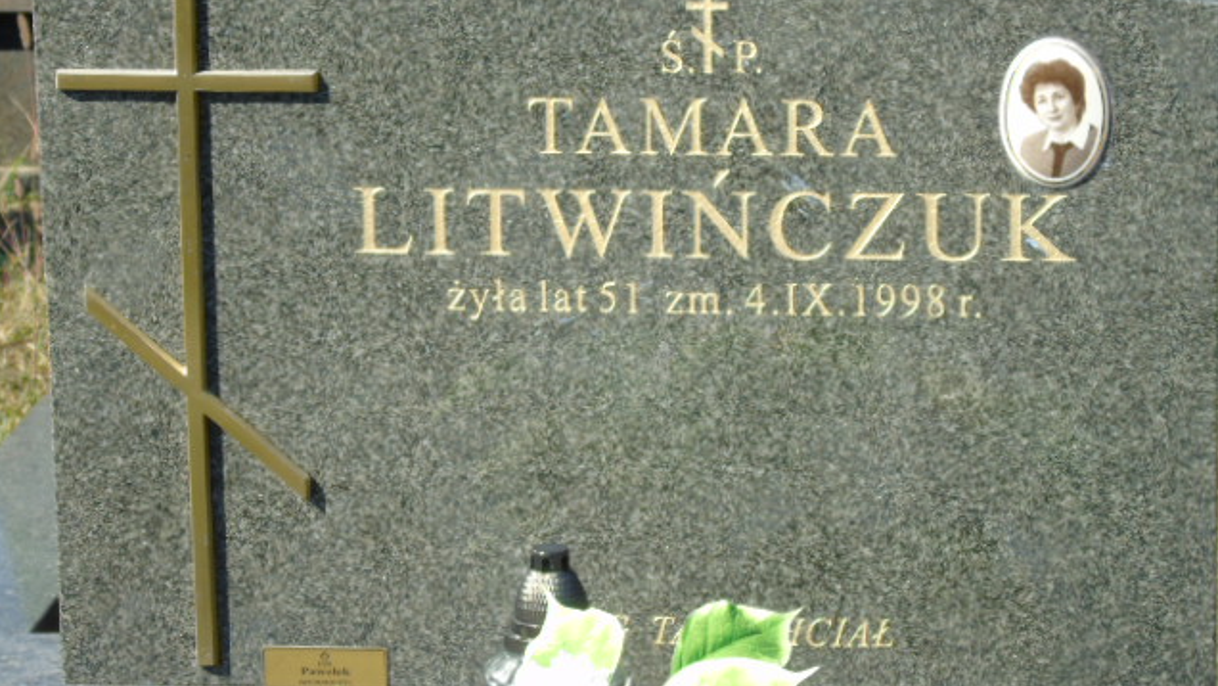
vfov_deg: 8.9
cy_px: 349
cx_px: 609
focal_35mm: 136
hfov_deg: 15.8
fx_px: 4393
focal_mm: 22
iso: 80
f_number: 4.6
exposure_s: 1/250
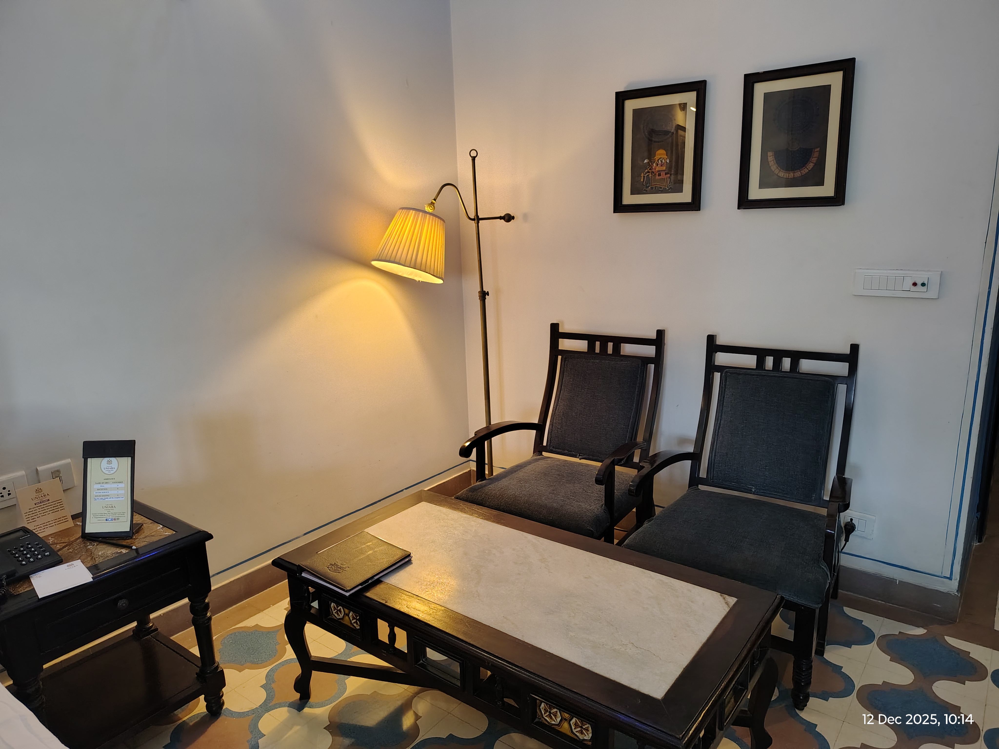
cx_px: 500
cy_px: 374
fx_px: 693
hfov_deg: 71.6
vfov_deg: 56.8
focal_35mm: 24
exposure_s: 1/50
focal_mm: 5.56
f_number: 1.8
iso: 1072
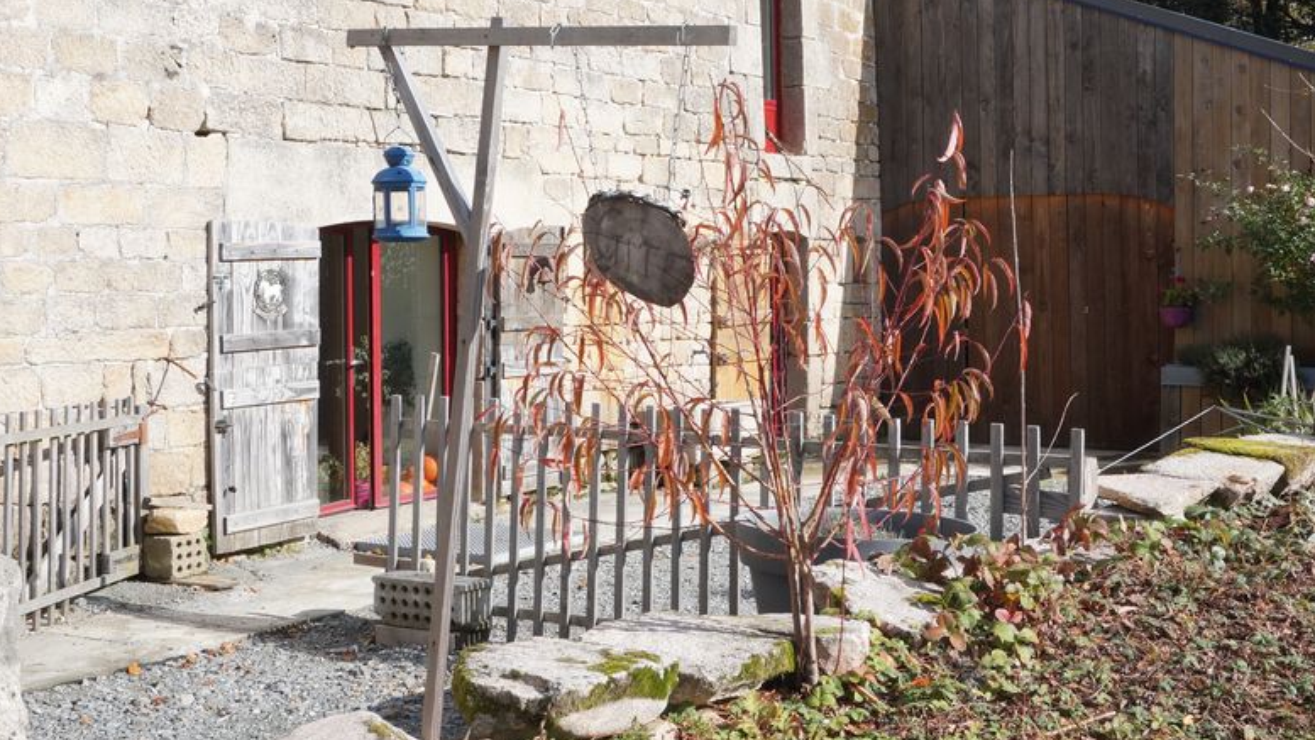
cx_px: 641
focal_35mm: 52
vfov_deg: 23.1
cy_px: 269
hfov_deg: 40.1
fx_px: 1802
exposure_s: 1/320
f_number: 11
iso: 400
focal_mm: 25
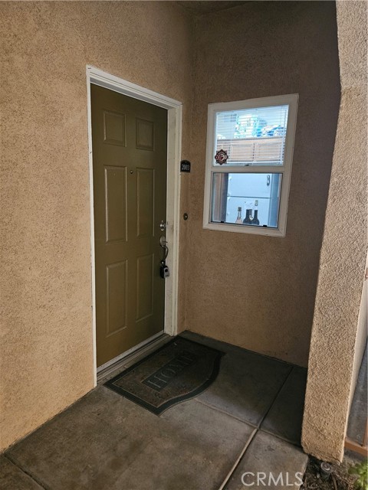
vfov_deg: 73.9
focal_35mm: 23
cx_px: 184
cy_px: 245
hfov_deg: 58.9
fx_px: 326
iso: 640
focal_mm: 5.4
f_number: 1.8
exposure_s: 1/24
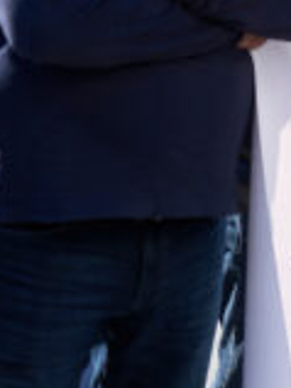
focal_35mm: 142
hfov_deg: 9.6
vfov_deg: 13.7
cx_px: 619
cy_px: -2
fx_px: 1594
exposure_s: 1/1250
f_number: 2.2
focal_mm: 35
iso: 100
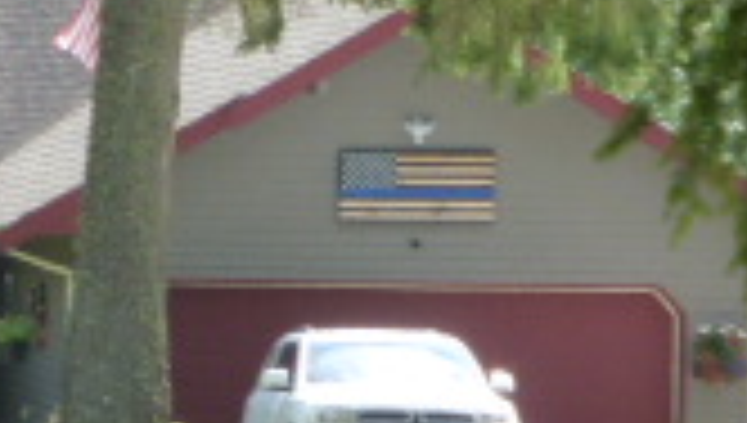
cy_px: 216
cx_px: -135
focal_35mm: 608
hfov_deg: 3.5
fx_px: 12062
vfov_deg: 2.0
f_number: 5.4
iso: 160
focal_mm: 25.9
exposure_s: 1/125
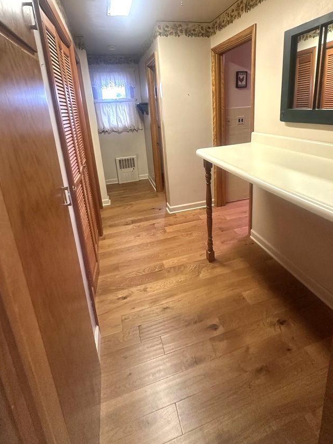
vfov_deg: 85.9
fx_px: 231
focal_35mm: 18
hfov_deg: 71.5
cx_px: 176
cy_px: 165
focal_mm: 2.22
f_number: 2.2
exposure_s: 1/60
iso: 320
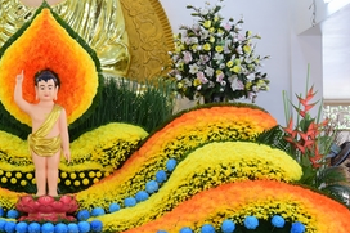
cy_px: 102
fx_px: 1069
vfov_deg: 12.4
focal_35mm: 110
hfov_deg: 18.3
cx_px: 46
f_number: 5.6
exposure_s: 1/40
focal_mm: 46
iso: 1250
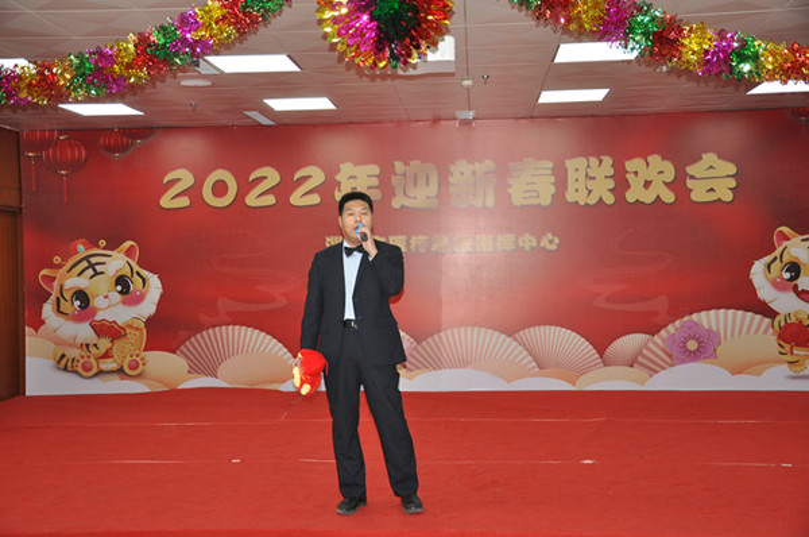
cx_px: 404
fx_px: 1010
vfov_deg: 29.8
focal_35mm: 45
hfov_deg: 43.7
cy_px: 268
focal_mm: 30
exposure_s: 1/60
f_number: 4.2
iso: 800
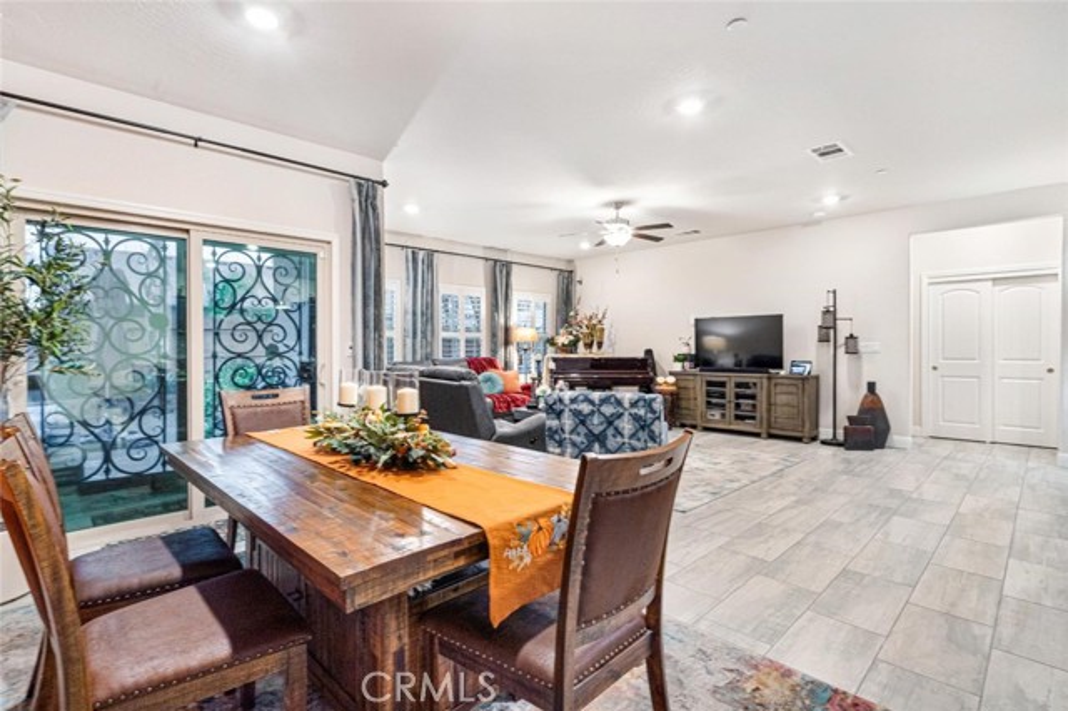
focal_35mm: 16
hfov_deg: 96.8
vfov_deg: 73.7
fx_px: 474
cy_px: 356
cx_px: 534
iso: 800
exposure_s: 1/30
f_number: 11
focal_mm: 16
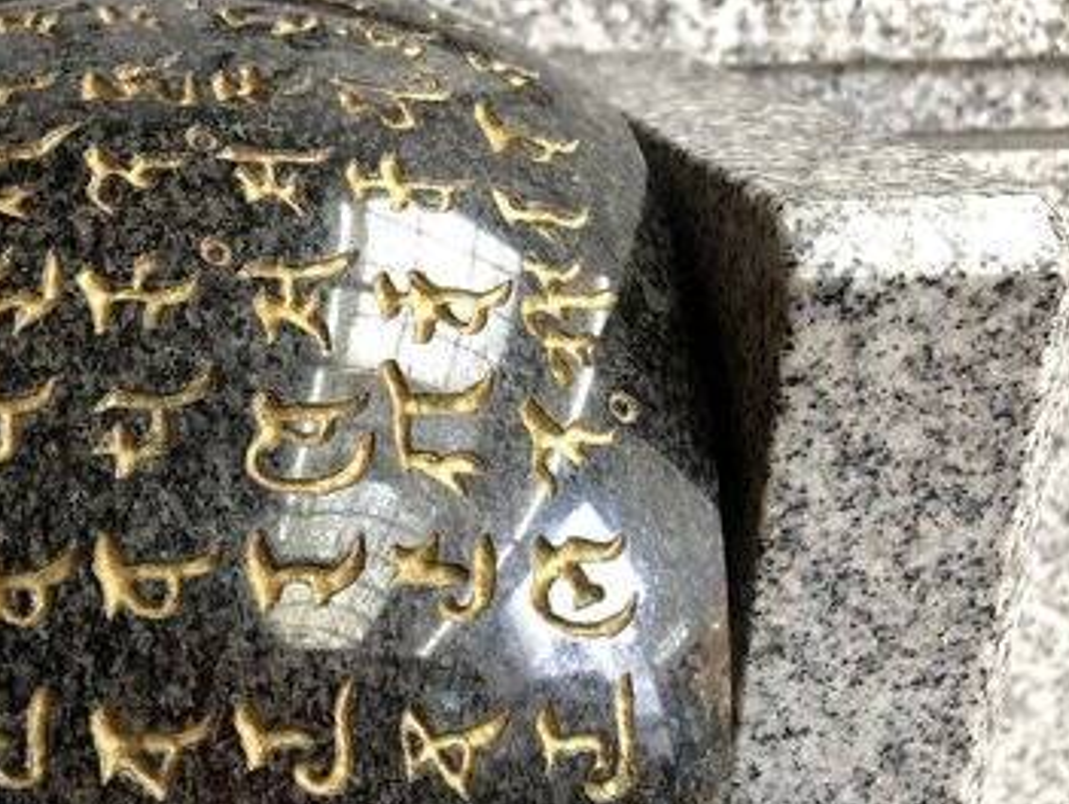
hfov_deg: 36.0
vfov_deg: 28.3
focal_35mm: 51
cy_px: 579
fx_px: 1577
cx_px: 183
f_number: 1.8
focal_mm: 3.99
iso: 40
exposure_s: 1/17
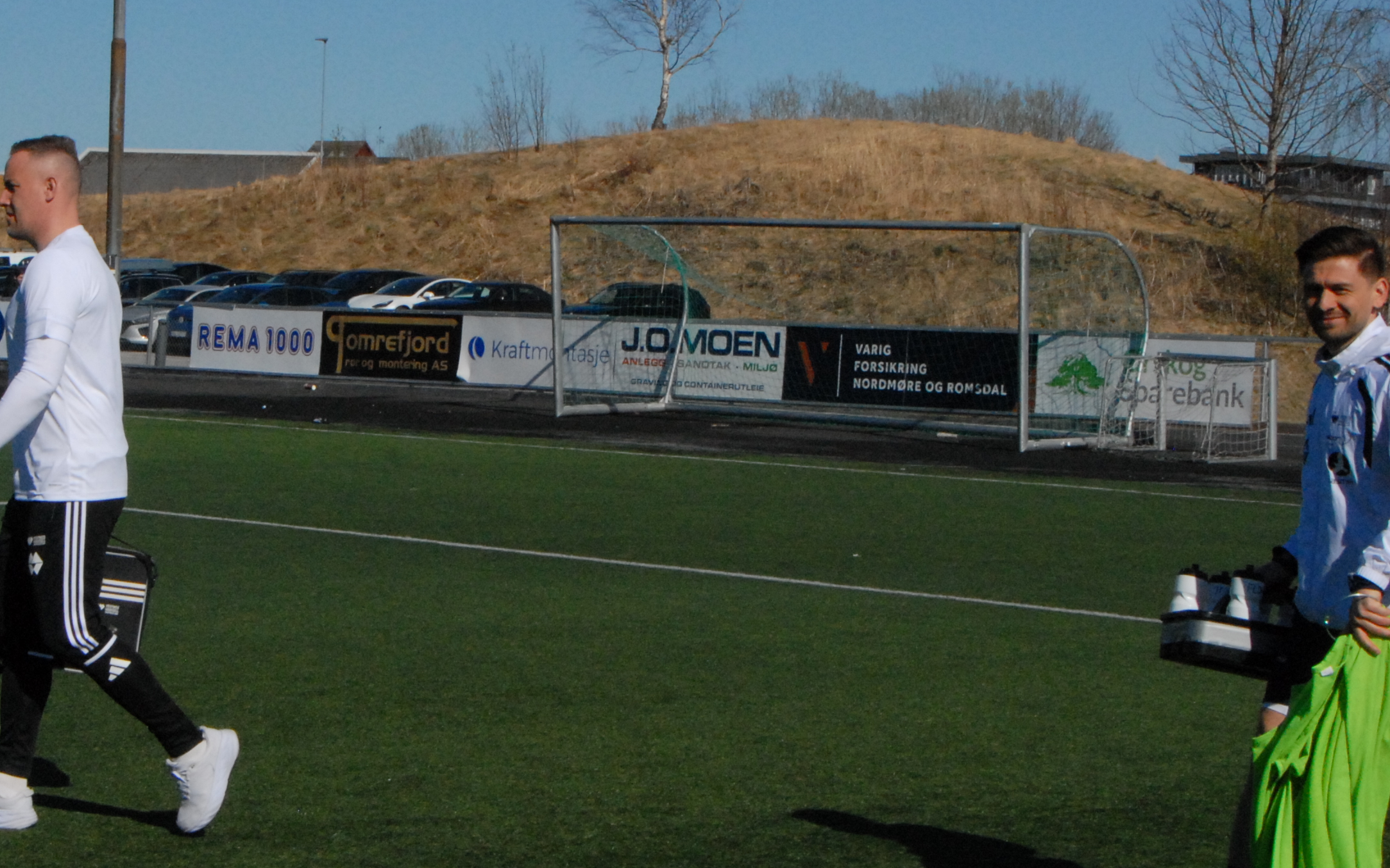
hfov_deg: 22.3
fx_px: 3523
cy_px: 249
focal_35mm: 93
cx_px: 506
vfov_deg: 14.0
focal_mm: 34
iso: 1000
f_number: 18
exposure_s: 1/1250
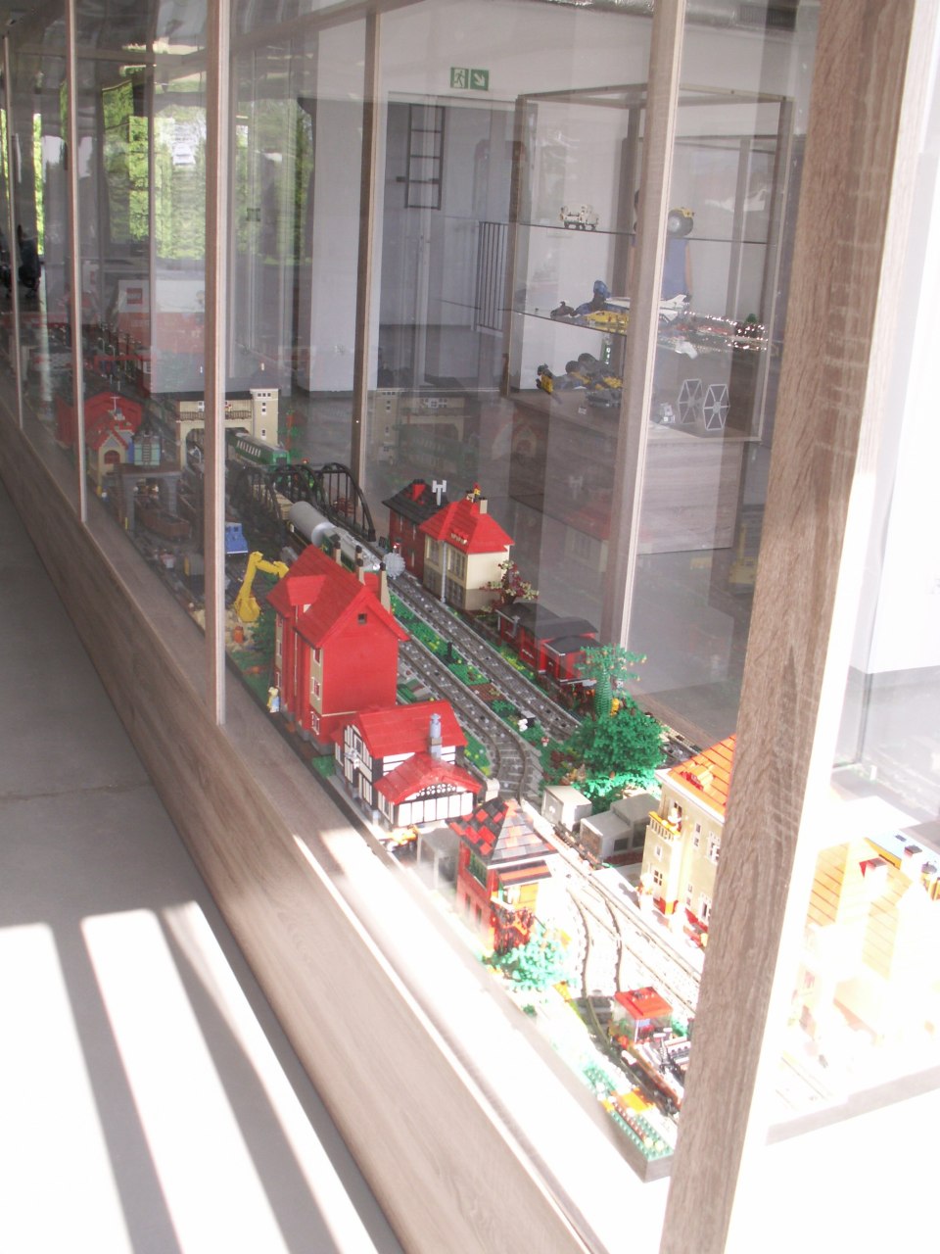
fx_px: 1267
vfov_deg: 52.6
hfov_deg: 40.7
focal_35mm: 35
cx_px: 470
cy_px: 627
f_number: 4
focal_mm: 5.86
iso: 50
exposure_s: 1/50
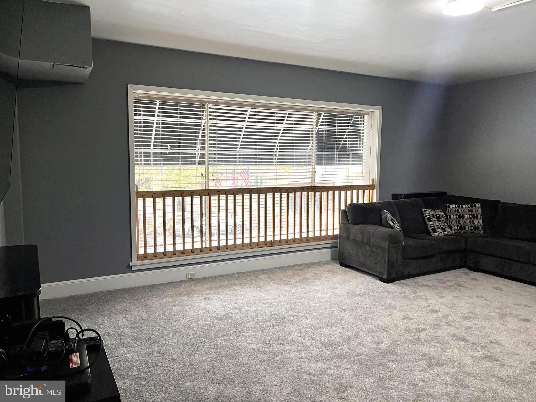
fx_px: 403
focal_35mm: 26
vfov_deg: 53.1
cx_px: 268
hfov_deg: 67.3
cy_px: 201
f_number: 1.6
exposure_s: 1/60
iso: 160
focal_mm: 5.1
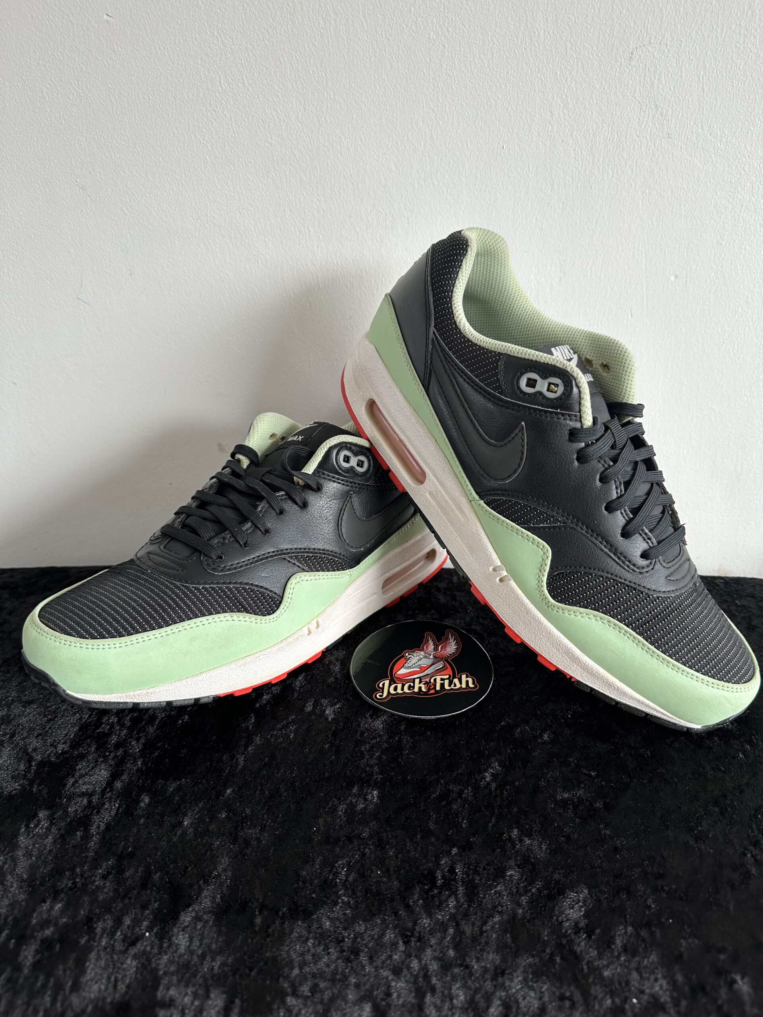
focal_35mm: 24
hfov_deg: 56.8
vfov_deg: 71.6
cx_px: 382
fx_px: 705
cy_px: 508
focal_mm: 6.86
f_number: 1.78
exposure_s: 1/206
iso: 64
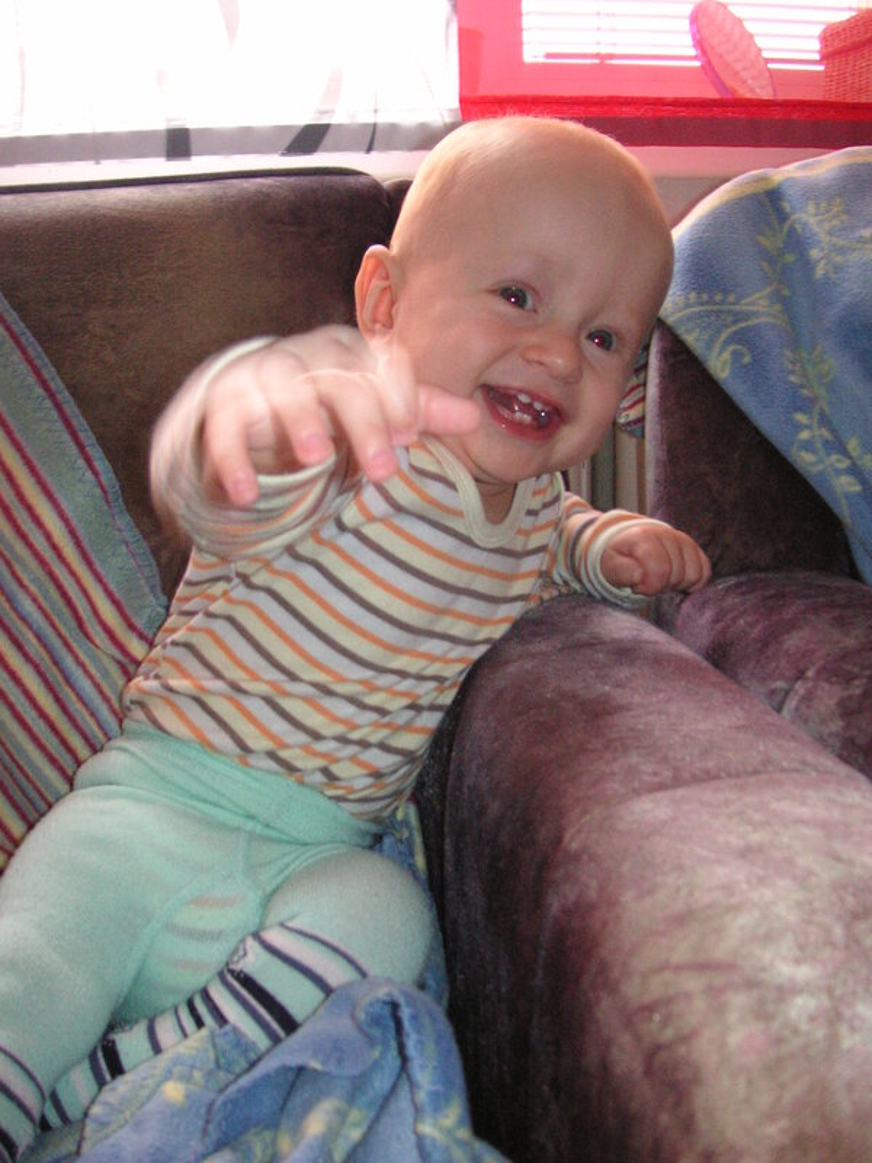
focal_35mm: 37
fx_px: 1243
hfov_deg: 38.7
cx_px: 436
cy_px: 582
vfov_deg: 50.1
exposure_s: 1/45
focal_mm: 6.1
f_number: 2.8
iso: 160
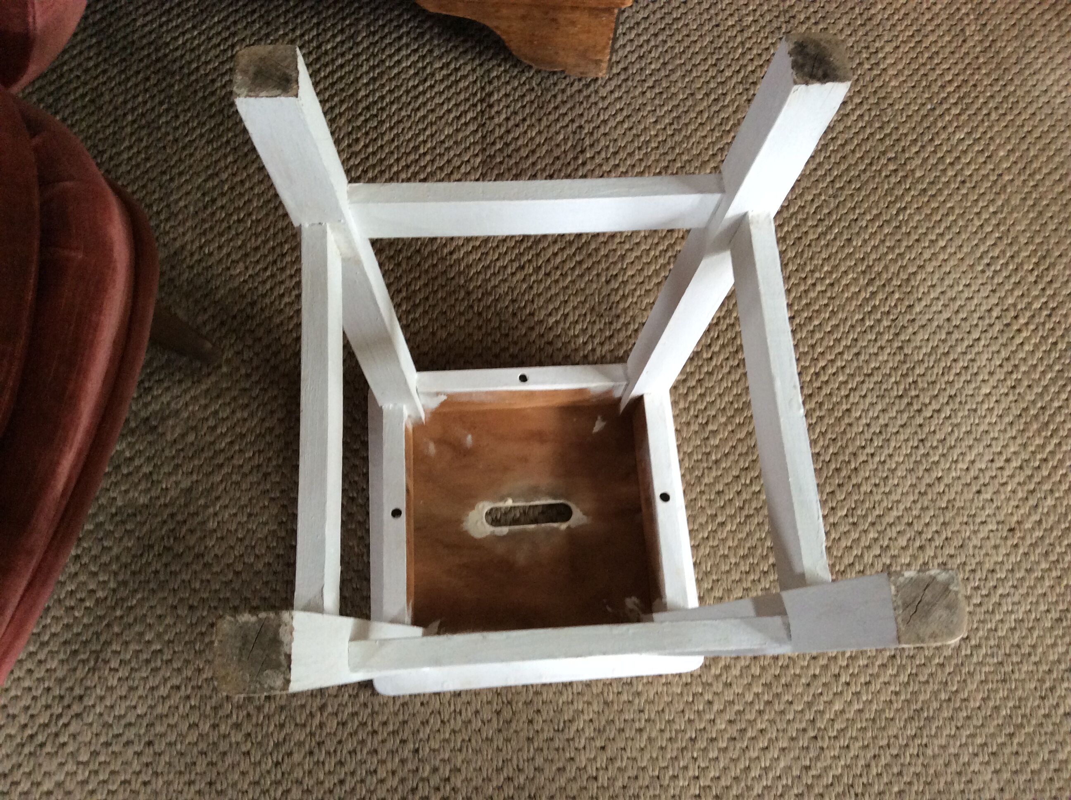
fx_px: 989
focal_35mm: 32
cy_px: 400
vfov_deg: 44.1
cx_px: 536
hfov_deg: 56.9
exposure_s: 1/25
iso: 125
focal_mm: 3.3
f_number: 2.4
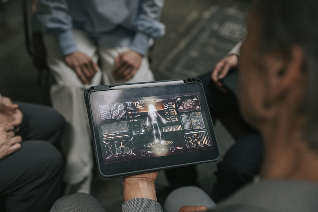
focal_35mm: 47
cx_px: 159
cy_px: 106
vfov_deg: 28.6
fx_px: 415
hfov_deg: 41.9
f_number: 2.5
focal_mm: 47
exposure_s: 1/1000
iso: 2500
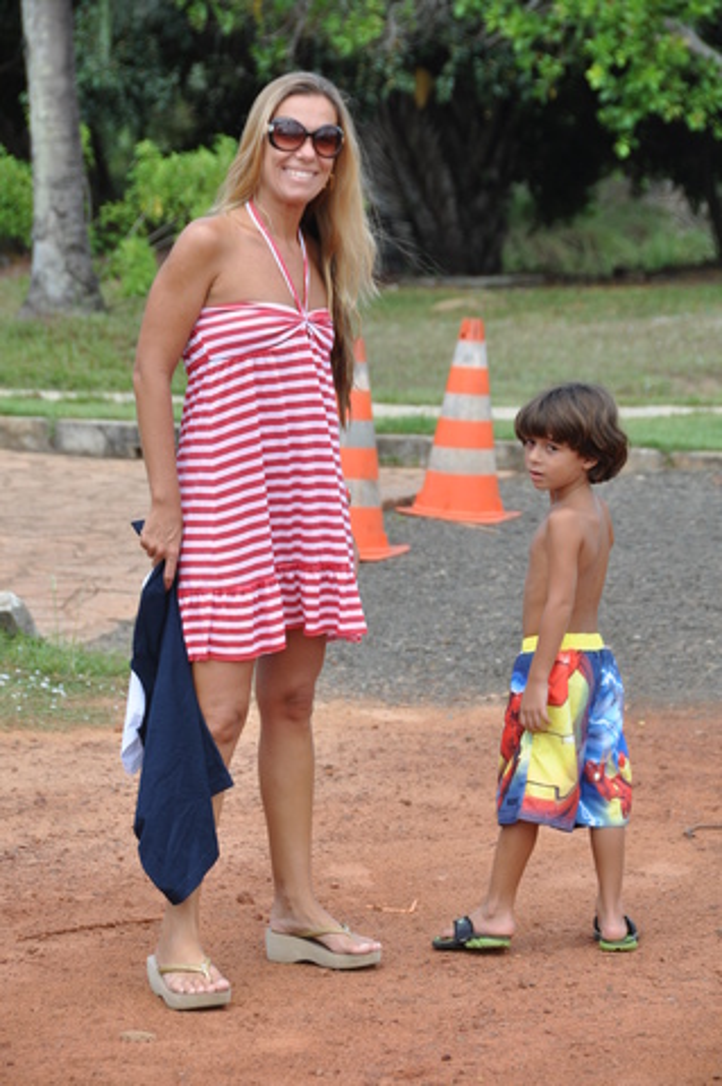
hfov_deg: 8.7
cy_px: 543
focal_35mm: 158
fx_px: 4748
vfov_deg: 13.1
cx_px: 361
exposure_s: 1/250
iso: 200
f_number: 8
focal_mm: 105
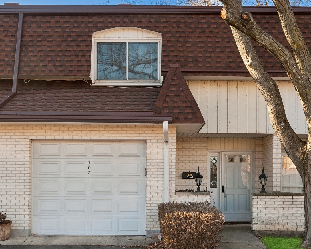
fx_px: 451
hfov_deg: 38.1
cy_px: 118
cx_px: 159
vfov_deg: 30.8
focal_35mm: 49
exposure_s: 1/125
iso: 200
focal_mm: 35
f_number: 8
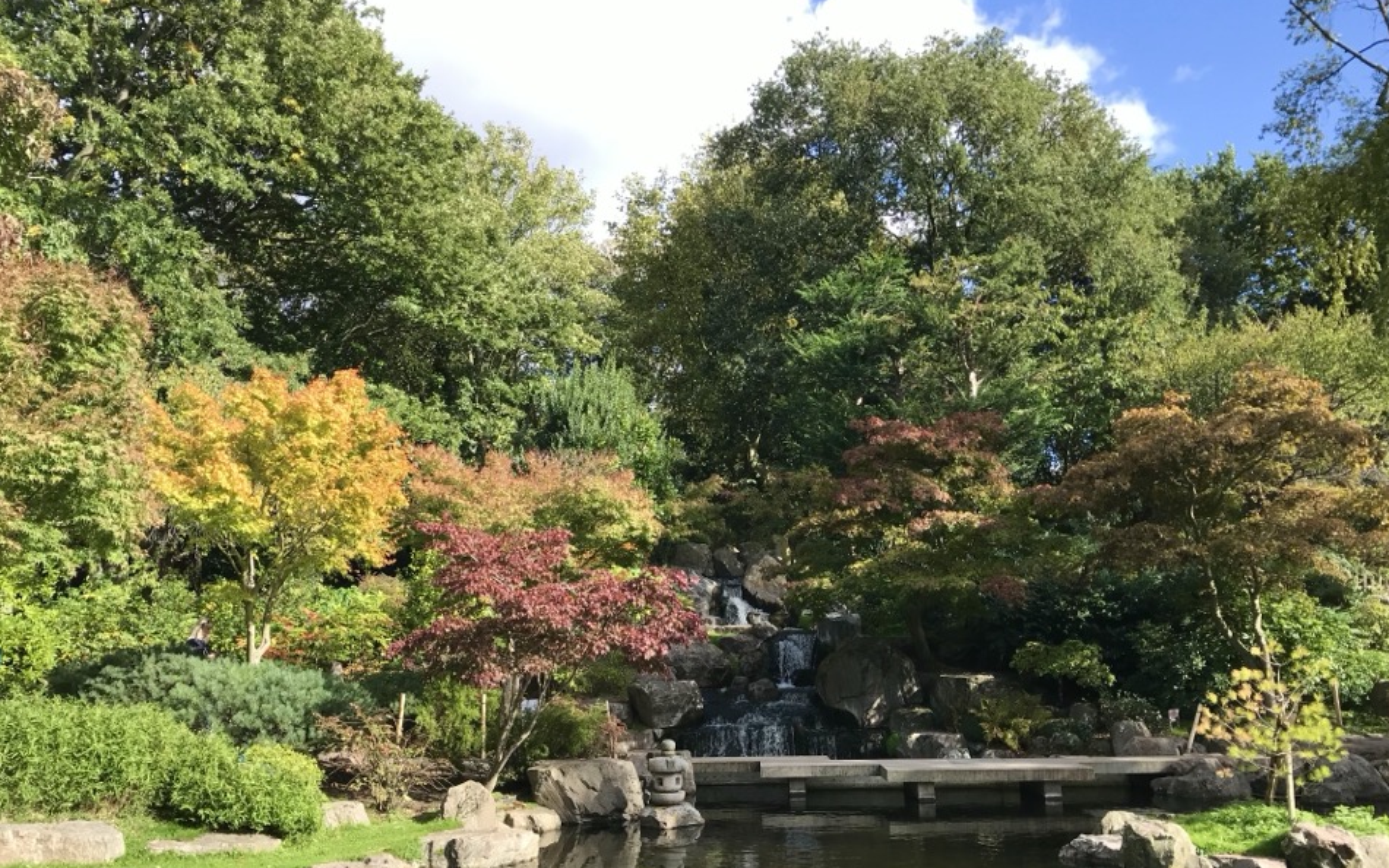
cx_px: 700
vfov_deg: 41.8
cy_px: 494
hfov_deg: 62.9
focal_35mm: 30
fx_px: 1136
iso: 20
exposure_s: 1/791
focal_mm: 3.99
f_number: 1.8
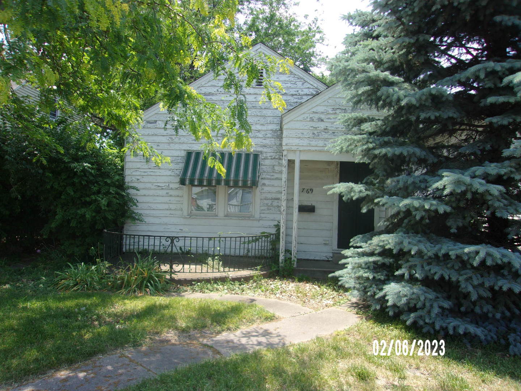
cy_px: 196
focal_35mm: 27
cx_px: 260
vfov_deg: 51.4
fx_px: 406
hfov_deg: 65.3
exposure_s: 1/300
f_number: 3
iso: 80
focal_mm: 4.9
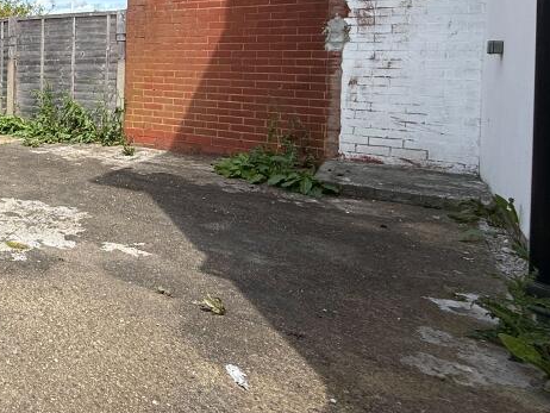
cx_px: -37
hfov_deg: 45.7
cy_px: 70
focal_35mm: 31
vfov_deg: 42.9
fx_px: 493
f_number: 2.2
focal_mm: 2.22
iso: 50
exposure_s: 1/1497
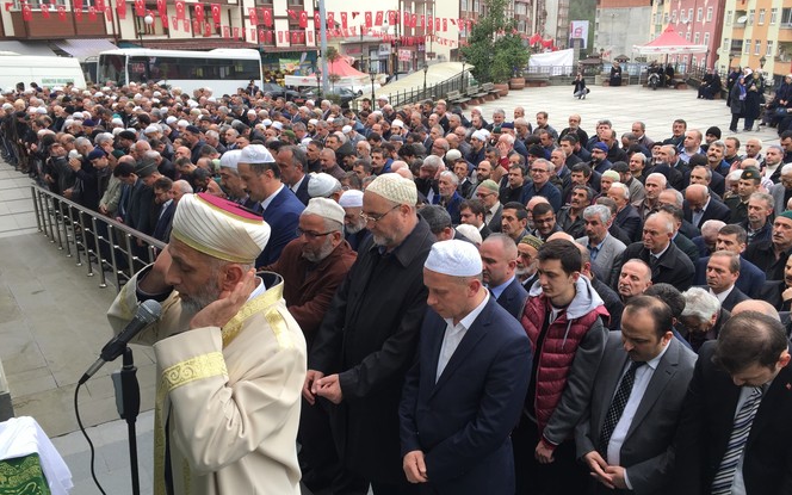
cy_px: 260
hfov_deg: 61.2
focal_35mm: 31
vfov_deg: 40.6
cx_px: 398
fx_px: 669
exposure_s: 1/100
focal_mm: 4.15
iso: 32
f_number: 2.2
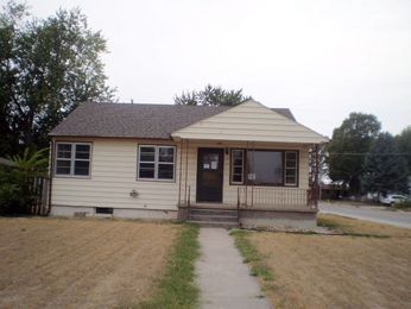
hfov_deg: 51.3
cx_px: 206
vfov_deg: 39.7
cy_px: 154
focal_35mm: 36
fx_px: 428
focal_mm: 6.3
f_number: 3.1
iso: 64
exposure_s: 1/640
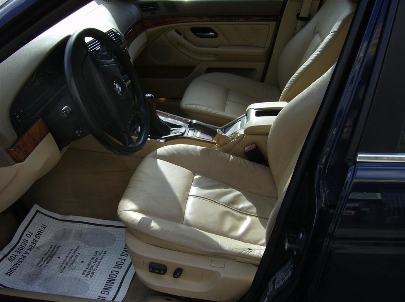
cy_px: 151
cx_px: 202
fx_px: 420
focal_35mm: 36
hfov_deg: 51.4
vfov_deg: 39.5
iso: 100
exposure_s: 1/274
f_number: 4.7
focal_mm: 6
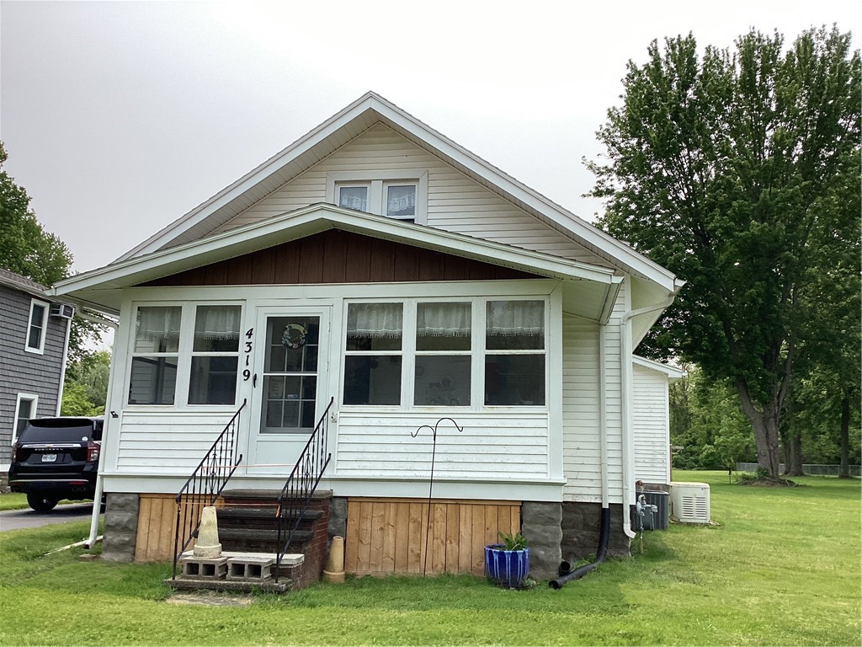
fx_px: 772
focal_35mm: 31
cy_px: 324
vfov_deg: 45.4
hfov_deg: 58.4
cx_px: 431
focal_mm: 3.3
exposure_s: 1/1481
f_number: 2.4
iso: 25
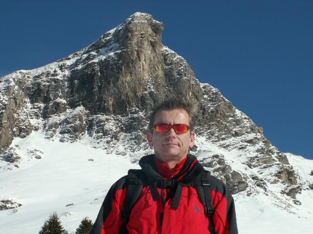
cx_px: 156
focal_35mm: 89
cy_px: 117
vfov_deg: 16.6
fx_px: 805
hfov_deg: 22.0
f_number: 8
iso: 50
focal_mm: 14.94
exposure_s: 1/320
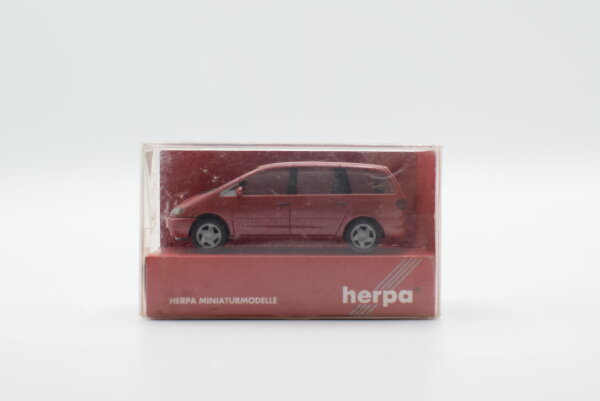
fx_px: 876
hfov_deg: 37.8
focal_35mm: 52
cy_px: 200
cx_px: 300
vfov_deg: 25.8
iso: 400
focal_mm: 35
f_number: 8
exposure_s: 1/160
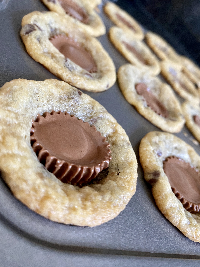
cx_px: 100
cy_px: 134
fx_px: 200
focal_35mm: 26
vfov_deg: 67.3
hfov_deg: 53.1
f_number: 1.8
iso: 400
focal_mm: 4.25
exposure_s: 1/60
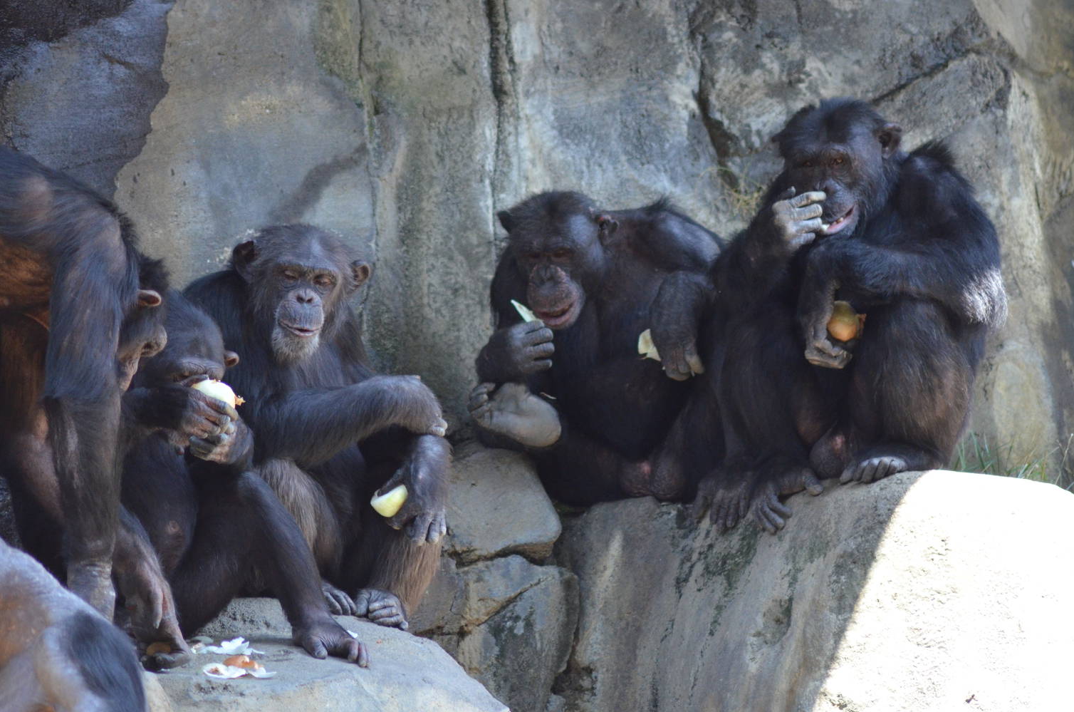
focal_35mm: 382
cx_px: 558
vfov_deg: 3.6
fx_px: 11373
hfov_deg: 5.4
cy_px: 355
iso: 1600
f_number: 5
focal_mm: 240
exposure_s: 1/500
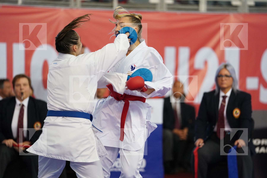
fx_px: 1483
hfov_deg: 10.3
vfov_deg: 6.9
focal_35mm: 200
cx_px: 134
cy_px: 89
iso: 2500
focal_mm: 200
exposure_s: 1/1000
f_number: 2.8
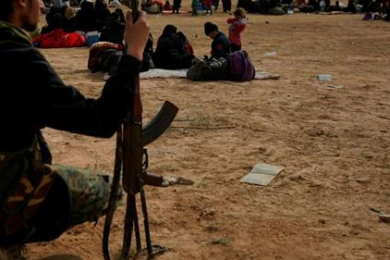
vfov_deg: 23.6
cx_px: 167
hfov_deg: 35.0
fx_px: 617
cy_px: 79
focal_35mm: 57
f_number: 4
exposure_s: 1/3200
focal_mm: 37
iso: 100
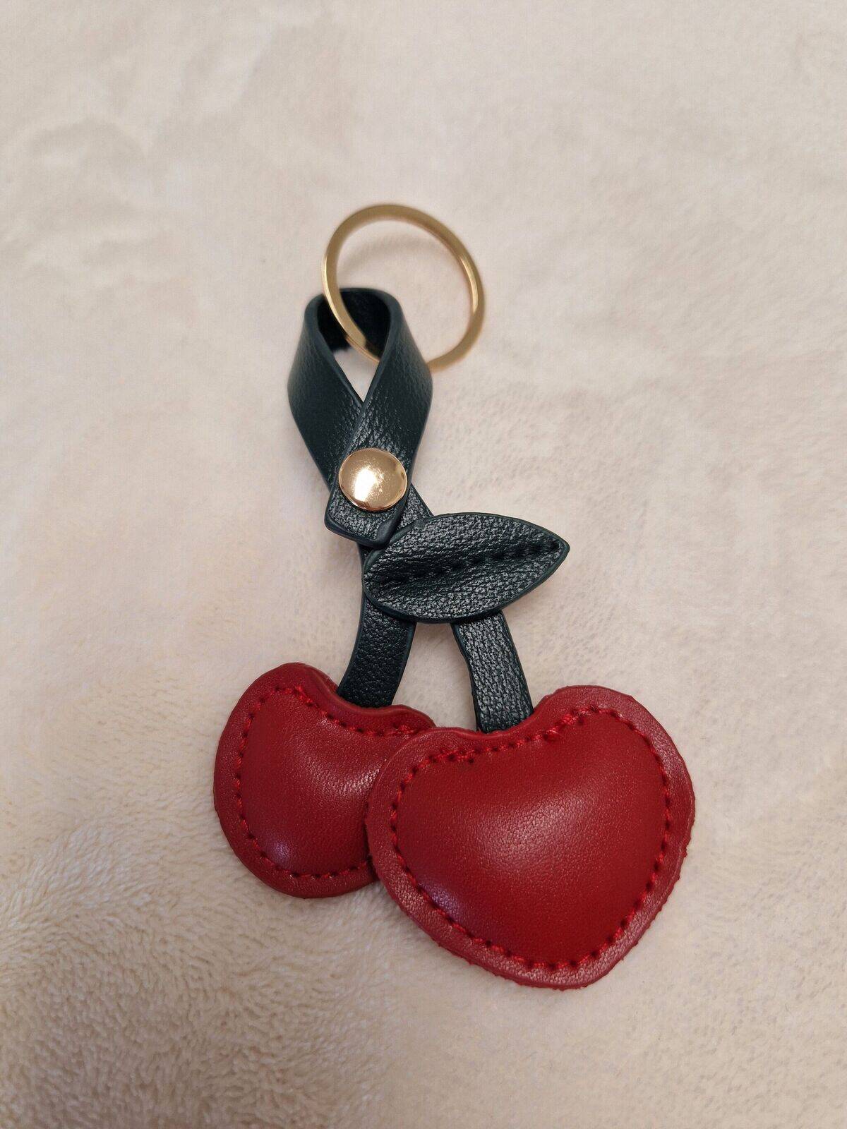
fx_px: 750
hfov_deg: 58.9
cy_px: 564
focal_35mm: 23
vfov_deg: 73.9
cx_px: 424
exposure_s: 1/100
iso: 80
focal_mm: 5.4
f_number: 1.8
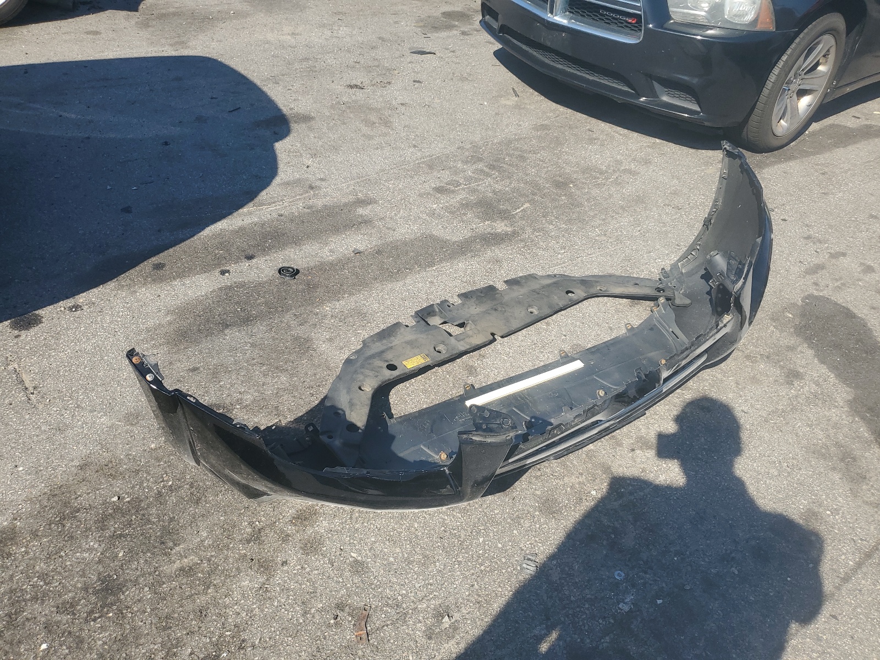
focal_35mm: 26
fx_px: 661
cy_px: 330
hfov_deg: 67.3
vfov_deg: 53.1
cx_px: 440
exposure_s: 1/1667
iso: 50
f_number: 1.5
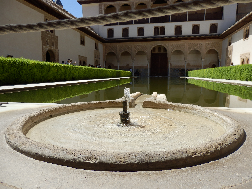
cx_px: 126
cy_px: 94
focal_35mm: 25
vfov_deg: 54.9
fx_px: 182
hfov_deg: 69.4
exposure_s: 1/160
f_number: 8.7
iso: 80
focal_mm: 4.5
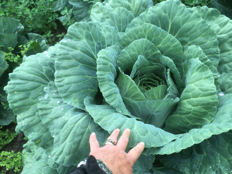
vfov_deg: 48.2
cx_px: 116
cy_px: 87
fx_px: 194
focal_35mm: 29
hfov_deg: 61.7
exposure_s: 1/100
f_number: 2.2
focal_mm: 4.15
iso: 25
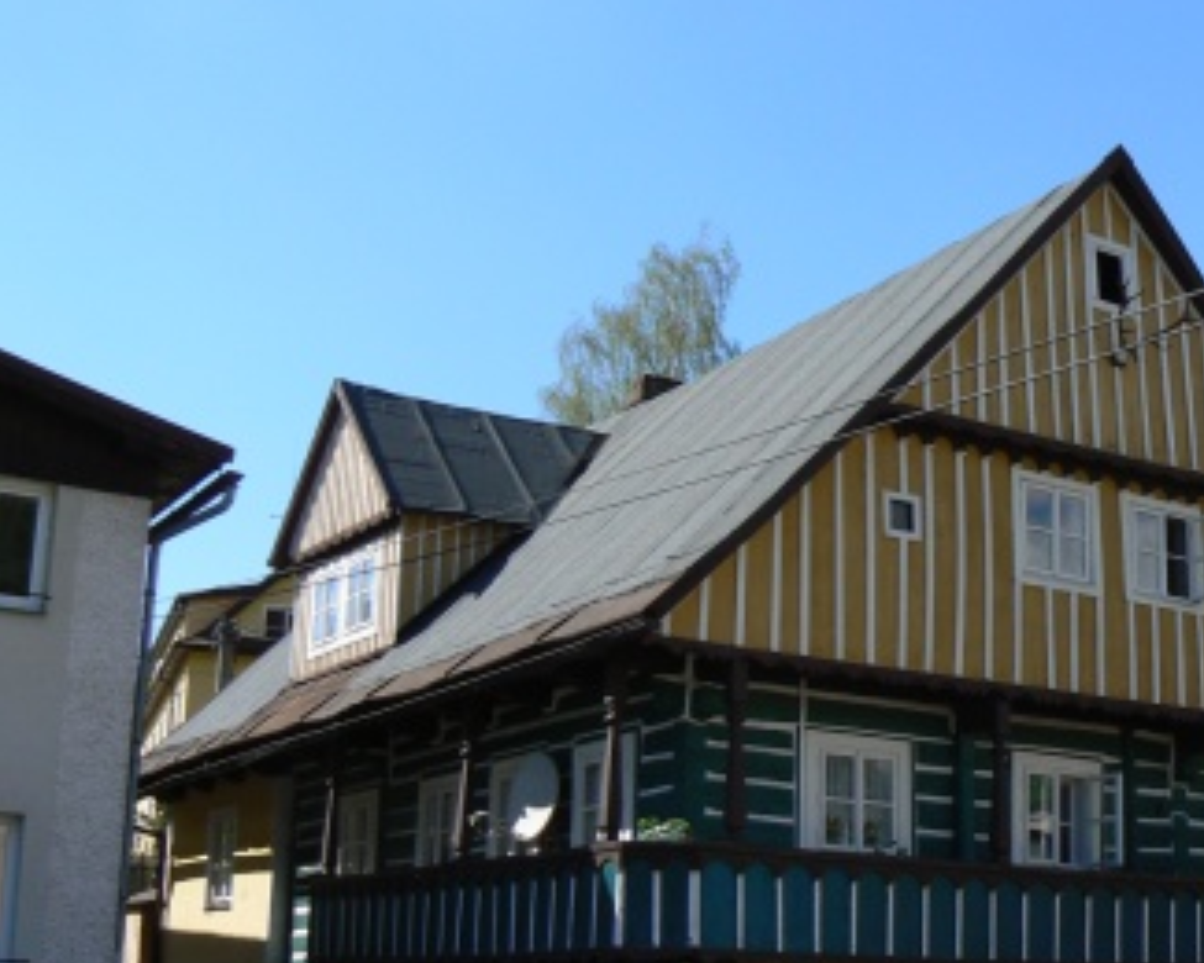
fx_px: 1924
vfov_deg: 28.0
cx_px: 922
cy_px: 624
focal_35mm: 54
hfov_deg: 33.9
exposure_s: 1/500
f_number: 5.6
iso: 80
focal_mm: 6
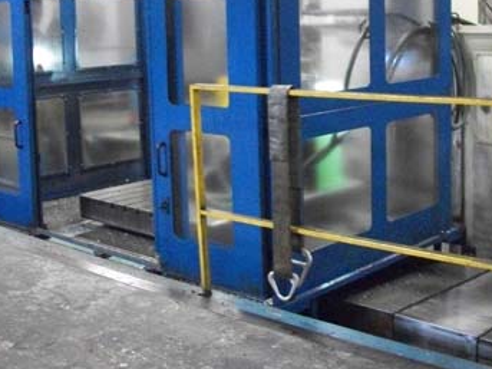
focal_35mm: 56
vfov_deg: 25.7
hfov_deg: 34.1
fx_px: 796
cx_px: 321
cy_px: 85
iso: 640
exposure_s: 1/25
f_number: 2.9
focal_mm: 5.7
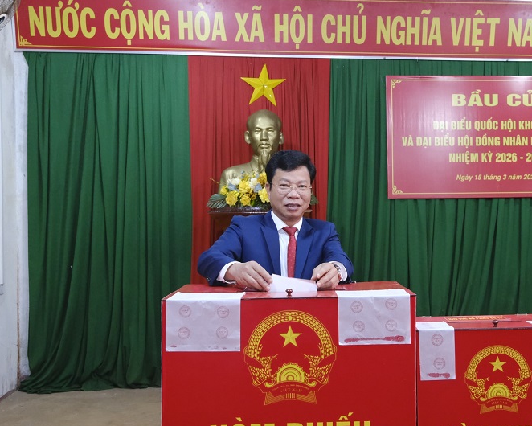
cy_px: 228
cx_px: 344
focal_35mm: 37
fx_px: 583
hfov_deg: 48.4
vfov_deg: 40.1
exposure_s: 1/100
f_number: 4
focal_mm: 19.2
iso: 4000
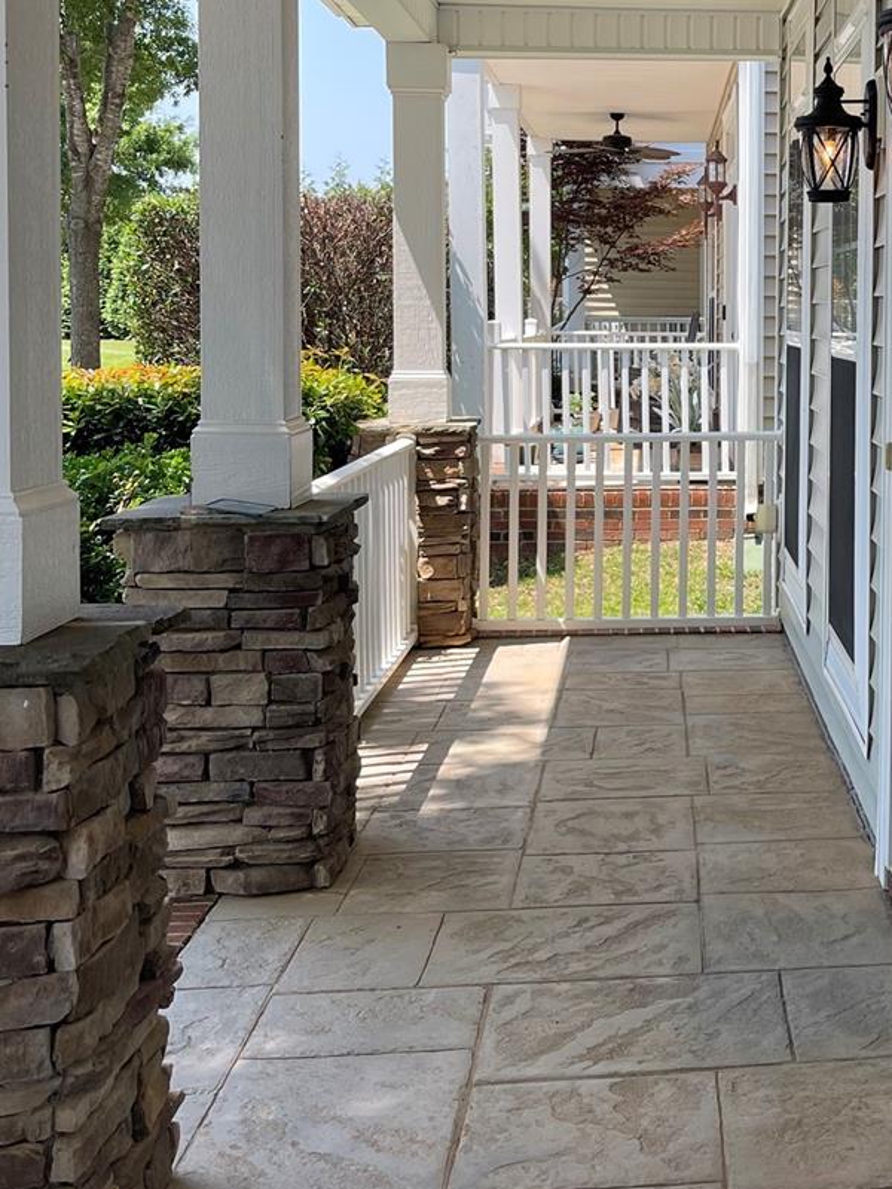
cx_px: 737
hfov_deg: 29.4
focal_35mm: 48
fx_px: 1649
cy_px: 403
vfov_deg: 39.2
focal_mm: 5.1
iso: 32
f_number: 1.6
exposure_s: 1/801
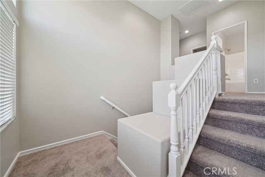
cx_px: 132
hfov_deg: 108.3
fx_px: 96
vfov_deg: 85.5
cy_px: 88
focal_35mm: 13
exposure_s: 1/30
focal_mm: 13
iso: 320
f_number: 8
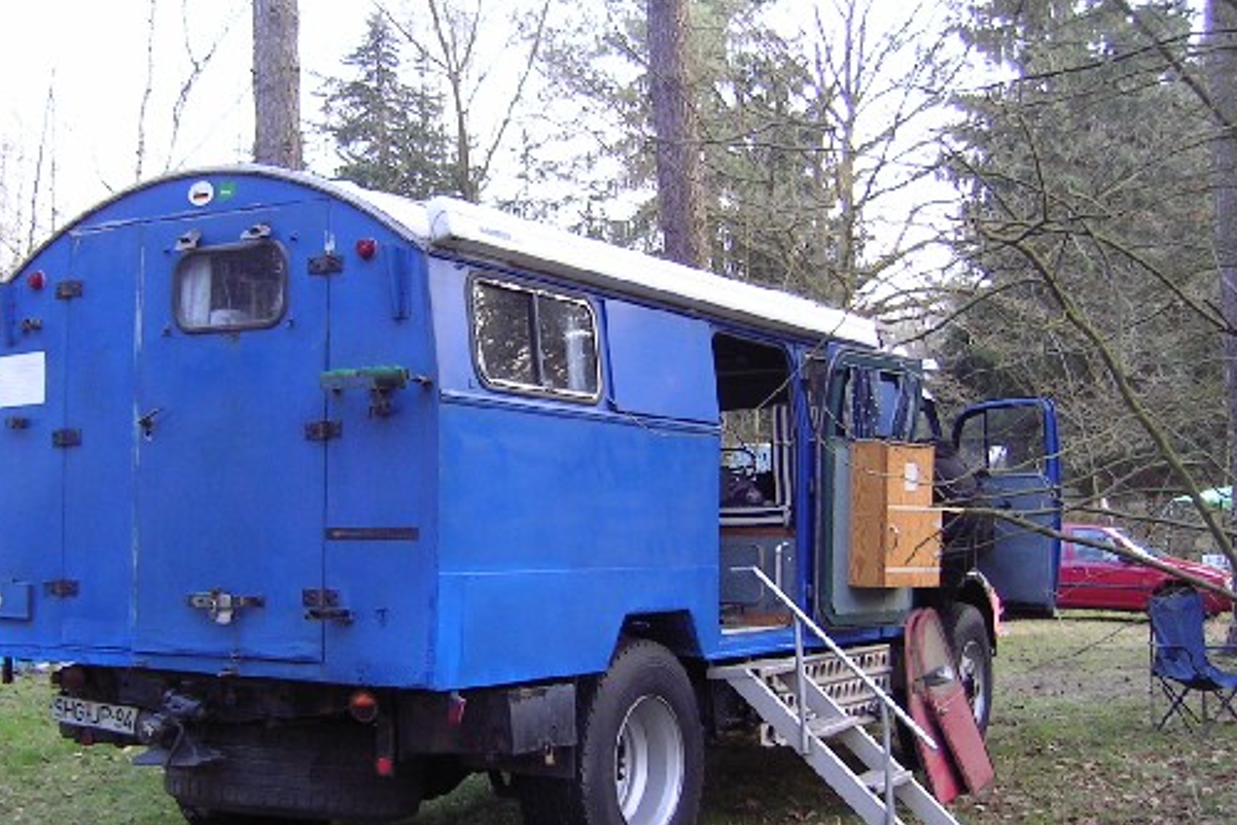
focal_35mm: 48
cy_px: 508
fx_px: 1650
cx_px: 518
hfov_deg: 41.0
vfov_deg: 28.0
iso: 75
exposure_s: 1/52.2
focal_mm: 5.6
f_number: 2.8
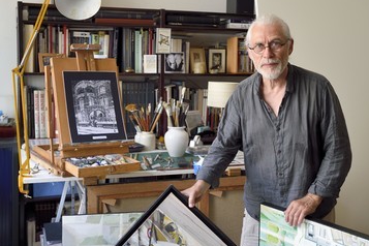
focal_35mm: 47
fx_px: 482
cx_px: 184
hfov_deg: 41.9
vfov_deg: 28.6
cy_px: 114
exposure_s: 1/80
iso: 800
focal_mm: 40
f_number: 4.5
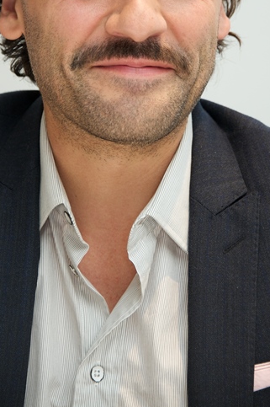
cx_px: 136
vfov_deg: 6.5
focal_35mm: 315
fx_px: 3551
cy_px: 88
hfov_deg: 4.4
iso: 500
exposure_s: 1/60
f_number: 5.6
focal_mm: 190
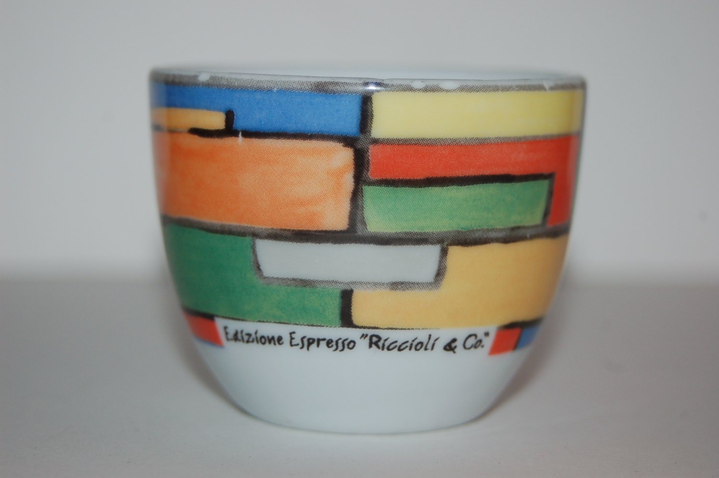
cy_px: 239
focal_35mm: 105
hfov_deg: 19.5
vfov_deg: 13.0
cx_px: 360
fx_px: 2095
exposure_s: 1/60
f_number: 5.6
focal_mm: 70
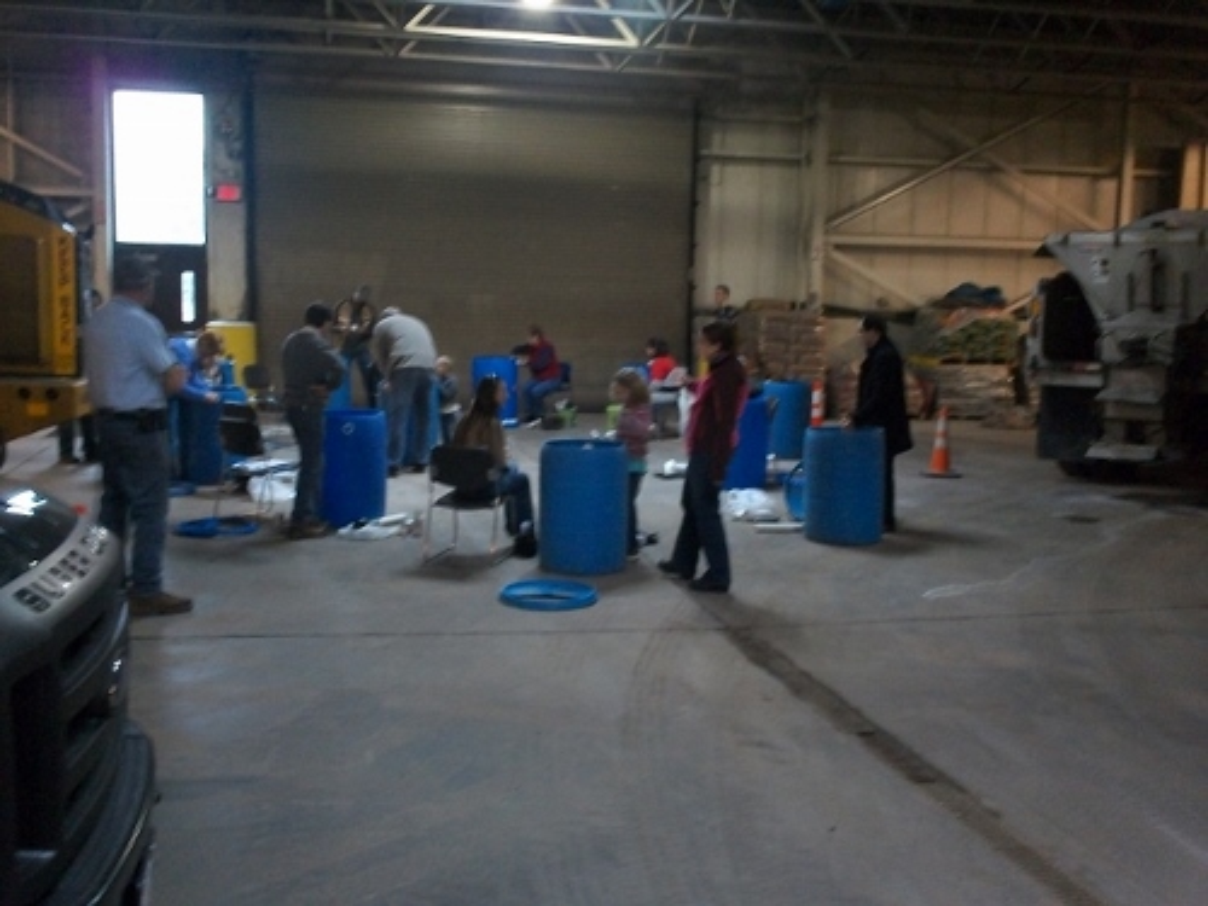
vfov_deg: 37.7
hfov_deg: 49.0
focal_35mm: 38
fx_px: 1326
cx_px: 604
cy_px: 453
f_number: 4.5
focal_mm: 6.3
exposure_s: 1/8
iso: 250
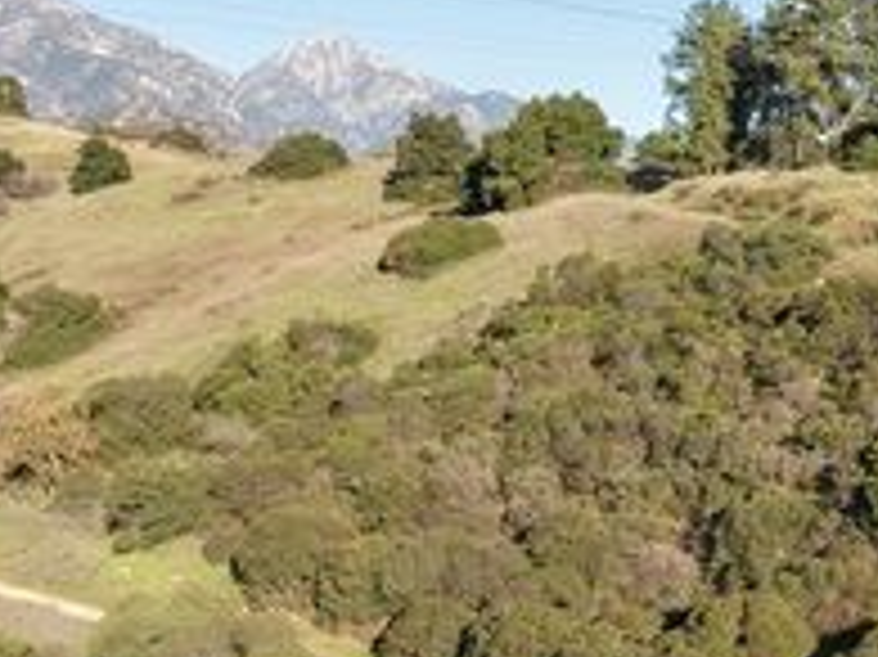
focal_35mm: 73
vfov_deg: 19.3
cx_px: 356
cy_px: 718
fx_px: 1850
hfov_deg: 26.6
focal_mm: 8.67
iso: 190
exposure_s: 1/2500
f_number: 1.8
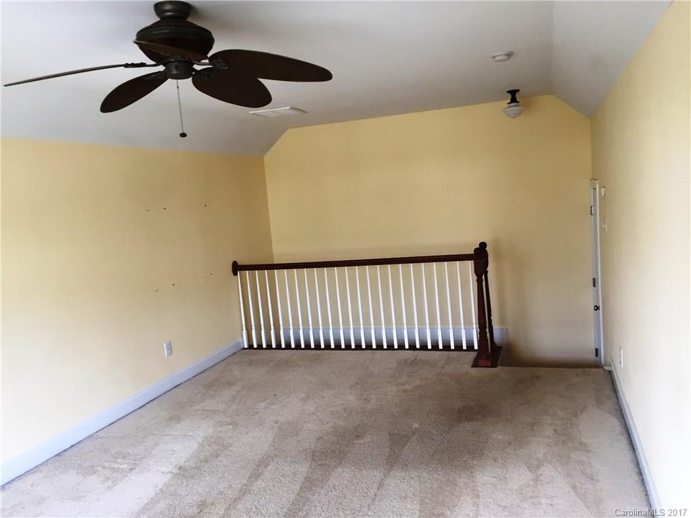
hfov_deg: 61.7
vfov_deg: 48.2
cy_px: 259
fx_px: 579
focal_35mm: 29
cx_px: 346
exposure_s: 1/33
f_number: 2.2
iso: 50
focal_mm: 4.15
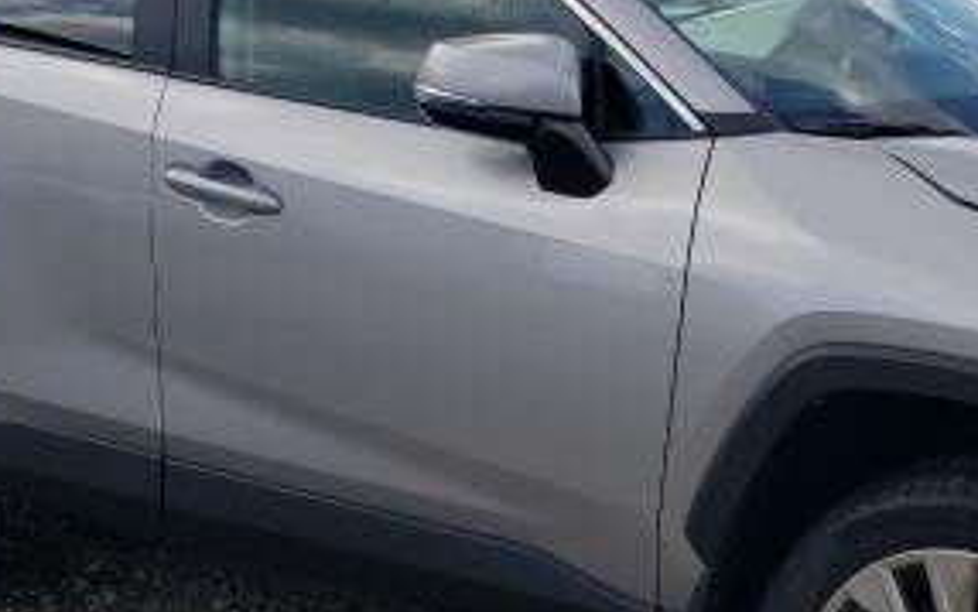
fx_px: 2053
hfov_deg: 26.7
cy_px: 359
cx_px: 609
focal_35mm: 77
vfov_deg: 16.9
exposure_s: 1/3333
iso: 50
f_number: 1.5
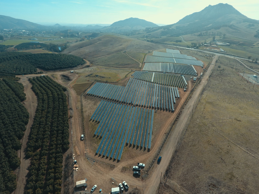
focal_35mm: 20
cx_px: 130
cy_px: 97
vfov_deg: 66.0
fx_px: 150
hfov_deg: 81.7
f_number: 2.8
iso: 100
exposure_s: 1/919
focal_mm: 3.61
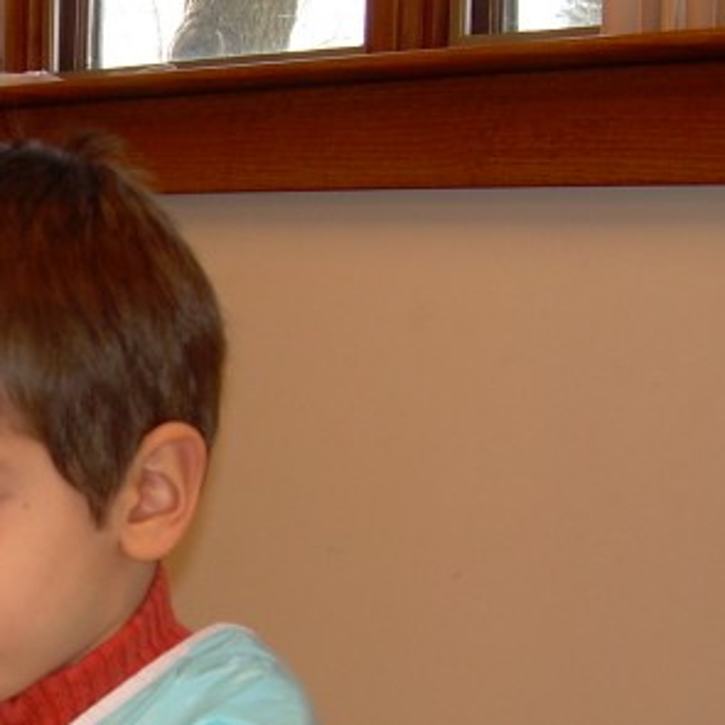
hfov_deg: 18.4
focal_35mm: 91
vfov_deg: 18.9
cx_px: -79
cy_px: 555
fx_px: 2156
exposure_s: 1/60
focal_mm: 6.3
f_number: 2.8
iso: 50
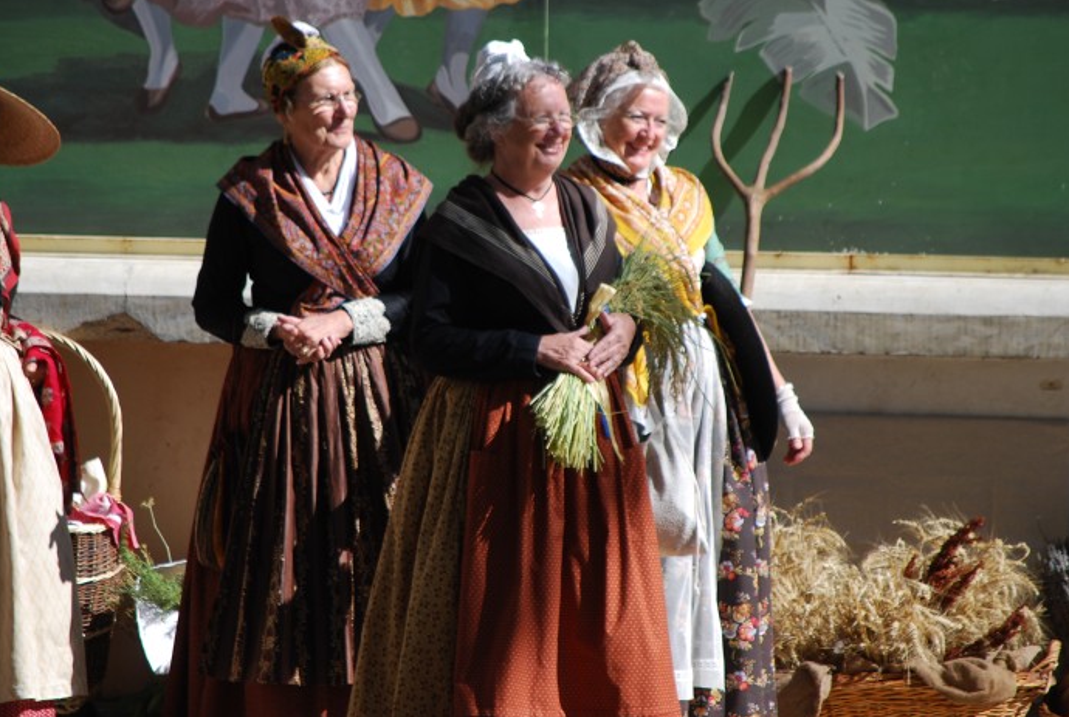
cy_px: 307
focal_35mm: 348
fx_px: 10354
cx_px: 482
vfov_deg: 4.0
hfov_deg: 5.9
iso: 200
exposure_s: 1/500
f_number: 5.6
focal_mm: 200
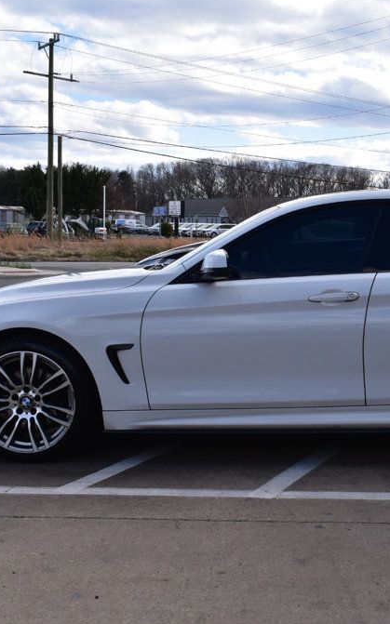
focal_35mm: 56
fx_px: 953
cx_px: 348
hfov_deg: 22.6
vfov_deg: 36.3
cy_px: 311
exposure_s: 1/500
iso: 400
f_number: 11
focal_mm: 24
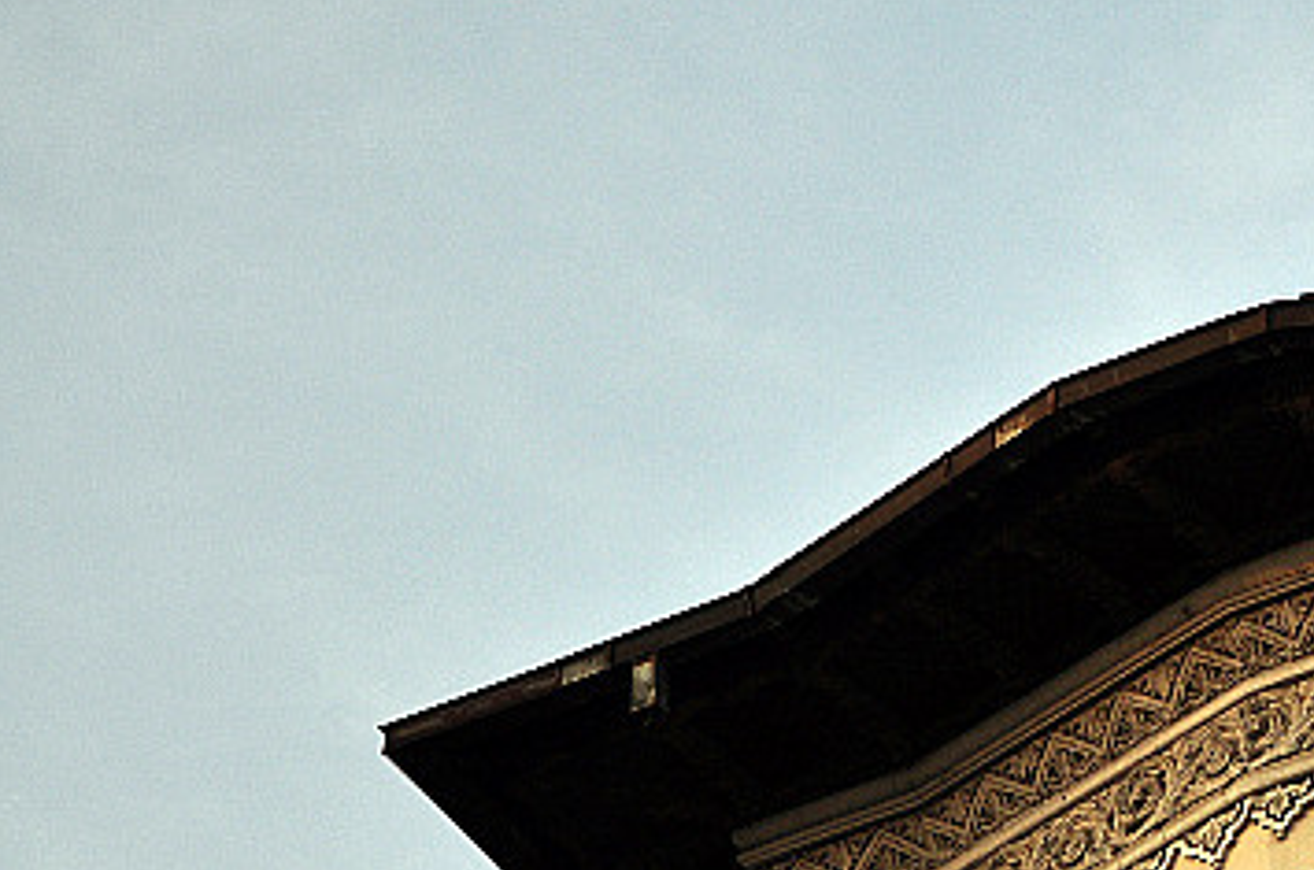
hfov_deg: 10.9
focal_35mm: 186
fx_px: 6778
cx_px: 1469
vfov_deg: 7.3
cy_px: 824
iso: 250
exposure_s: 1/500
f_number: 5.6
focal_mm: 55
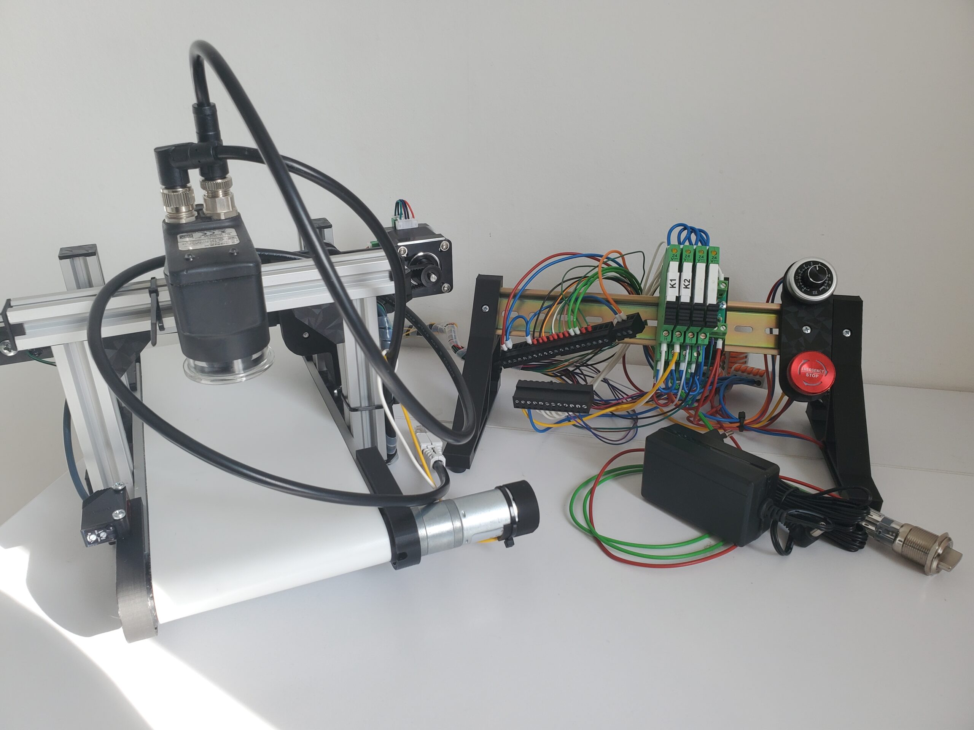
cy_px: 365
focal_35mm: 26
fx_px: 732
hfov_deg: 67.3
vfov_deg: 53.1
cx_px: 487
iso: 80
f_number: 2.4
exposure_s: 1/100
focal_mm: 4.3
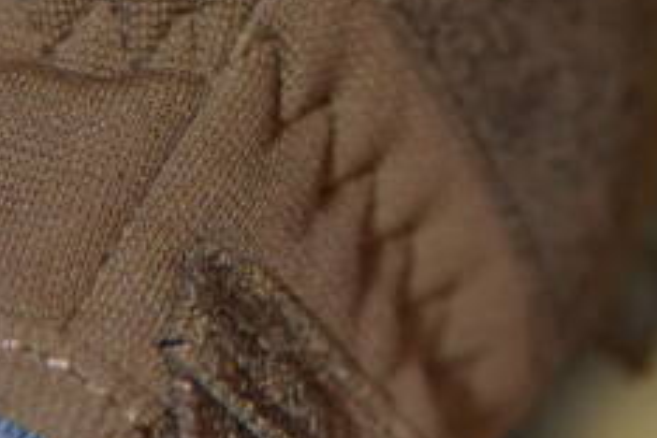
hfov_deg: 10.4
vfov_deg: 6.8
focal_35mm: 197
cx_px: 643
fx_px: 3595
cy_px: -364
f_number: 2
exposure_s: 1/160
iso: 2500
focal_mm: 30
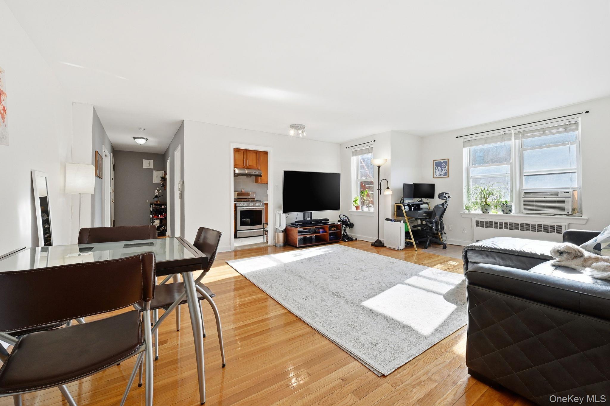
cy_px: 203
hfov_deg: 104.3
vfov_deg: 81.1
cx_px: 305
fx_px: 237
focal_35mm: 14
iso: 400
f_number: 8
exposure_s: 1/400
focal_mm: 14
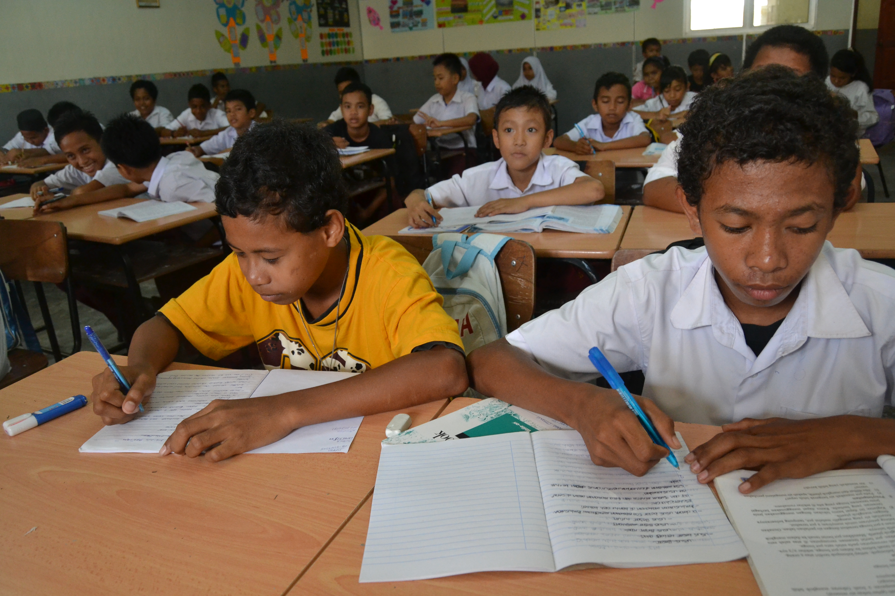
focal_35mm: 27
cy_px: 298
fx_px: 671
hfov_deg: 67.4
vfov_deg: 47.9
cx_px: 448
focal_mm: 18
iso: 1600
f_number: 5.6
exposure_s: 1/80
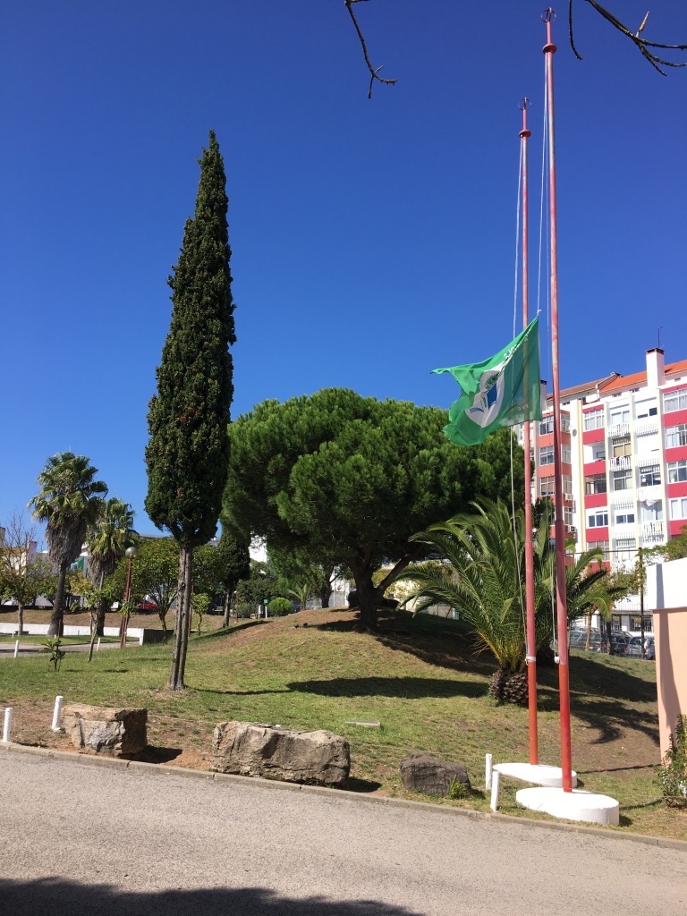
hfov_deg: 48.2
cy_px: 458
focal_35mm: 29
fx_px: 767
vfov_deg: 61.7
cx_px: 344
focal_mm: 4.15
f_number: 2.2
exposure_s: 1/1261
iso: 25
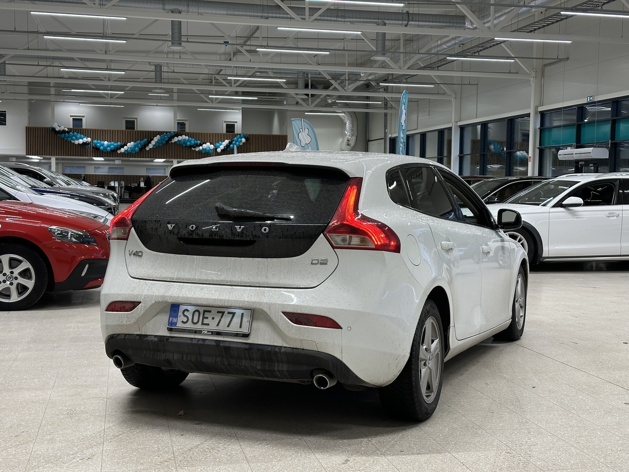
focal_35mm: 48
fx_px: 872
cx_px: 314
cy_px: 236
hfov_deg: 39.7
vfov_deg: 30.3
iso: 80
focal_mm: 6.86
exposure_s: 1/99
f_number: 1.78
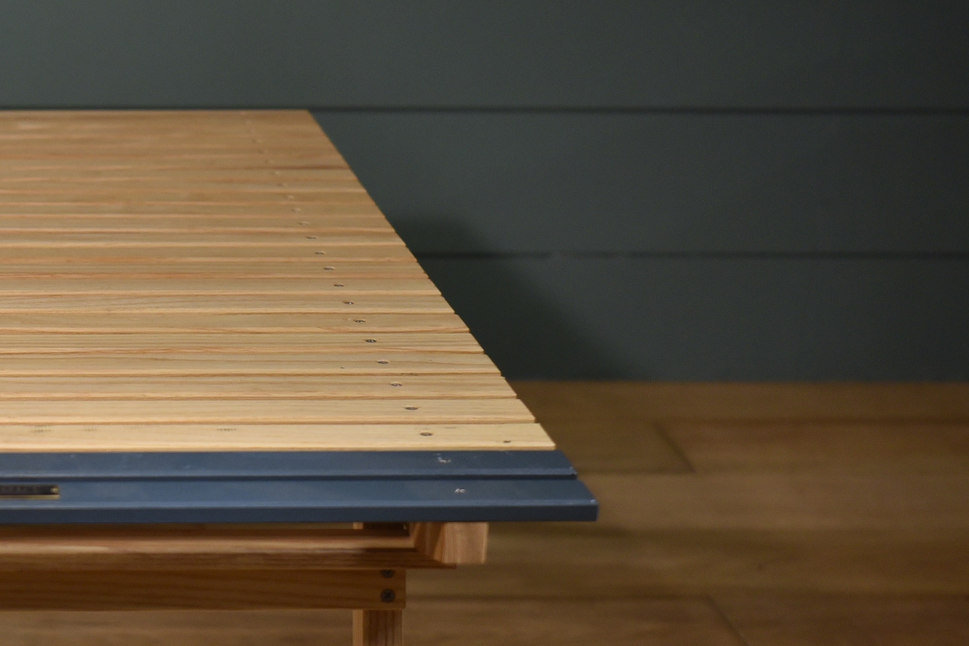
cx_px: 10
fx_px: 2288
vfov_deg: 16.0
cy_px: 495
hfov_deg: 23.0
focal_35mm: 85
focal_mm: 31
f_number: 2.8
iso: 800
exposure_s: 1/100
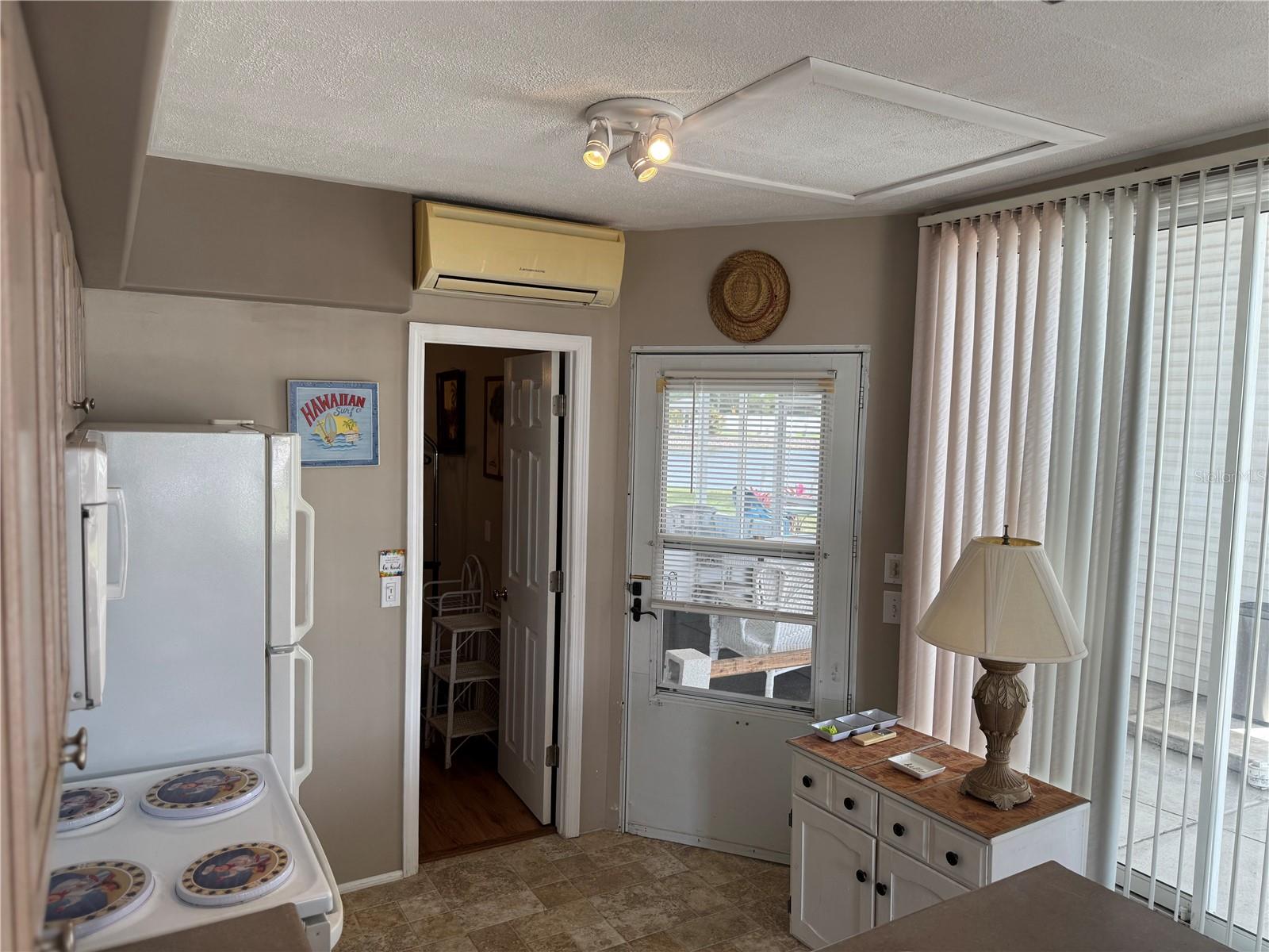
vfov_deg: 56.8
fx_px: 880
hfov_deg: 71.6
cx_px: 634
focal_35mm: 24
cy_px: 476
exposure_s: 1/243
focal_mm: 6.76
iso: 64
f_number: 1.78
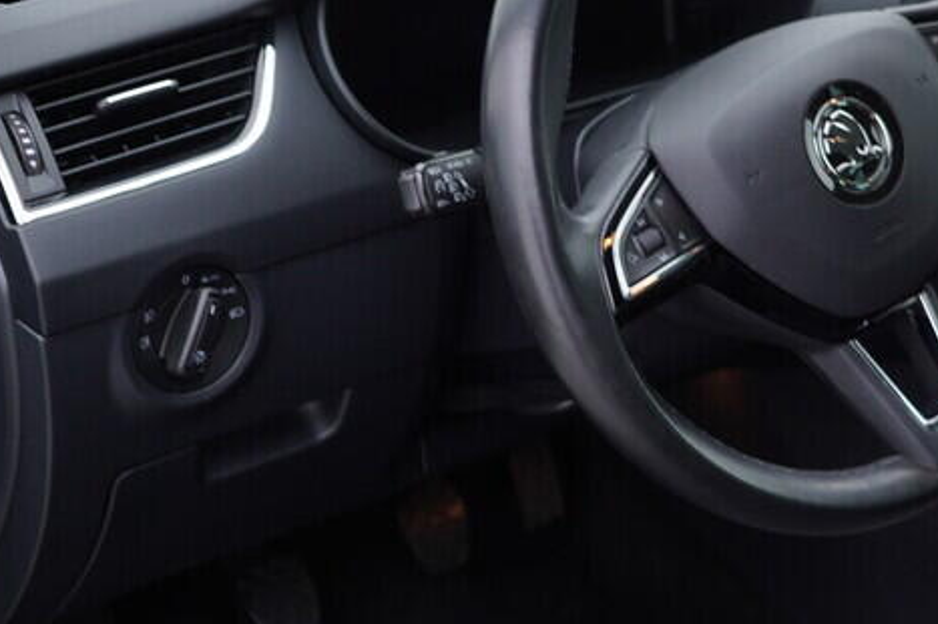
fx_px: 2058
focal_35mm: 79
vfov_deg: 17.2
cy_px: 218
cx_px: 679
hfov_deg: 25.4
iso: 125
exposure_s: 1/40
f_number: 2.8
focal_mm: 24
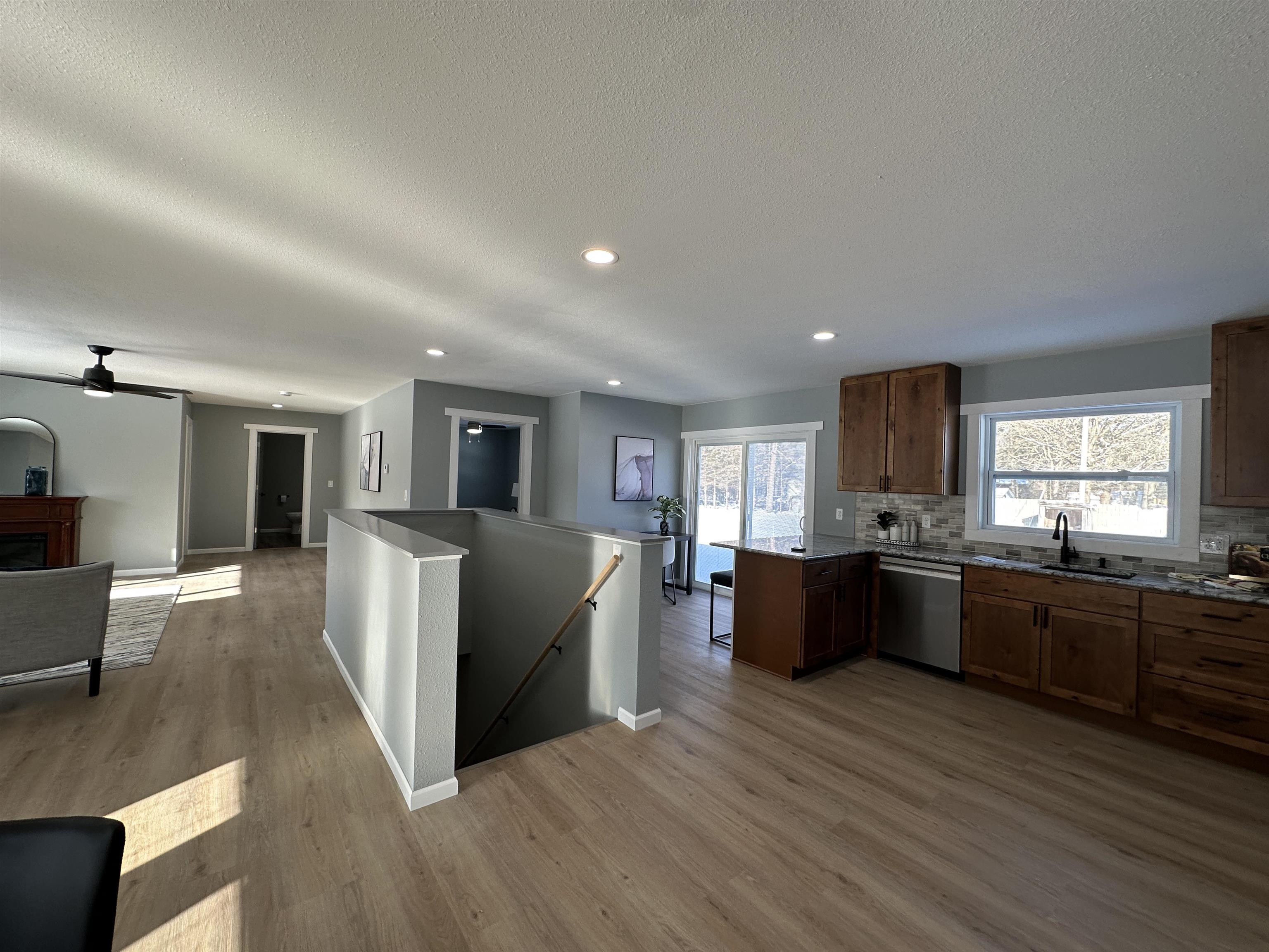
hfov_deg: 102.1
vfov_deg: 85.7
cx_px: 634
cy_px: 476
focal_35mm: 14
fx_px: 513
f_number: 2.2
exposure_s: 1/120
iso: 64
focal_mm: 2.22
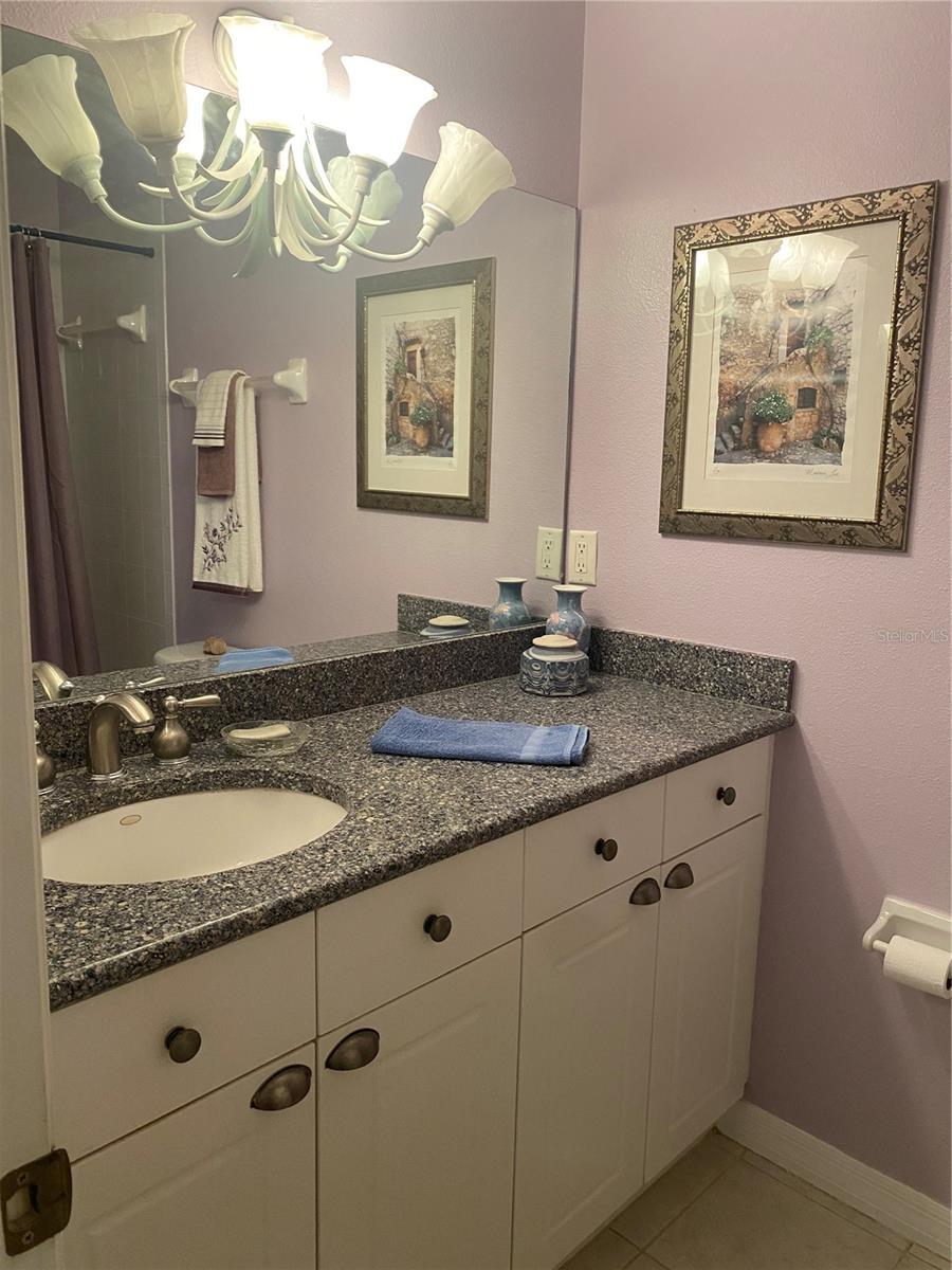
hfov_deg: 53.1
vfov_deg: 67.3
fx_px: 953
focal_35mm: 26
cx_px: 476
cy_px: 635
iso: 250
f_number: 1.8
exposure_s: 1/60
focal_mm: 4.25
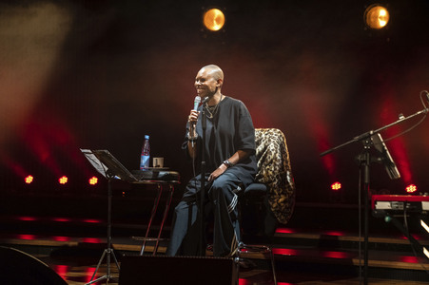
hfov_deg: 28.9
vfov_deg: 19.4
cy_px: 142
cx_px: 214
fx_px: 834
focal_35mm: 70
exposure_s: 1/250
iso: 2000
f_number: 6.3
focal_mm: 70
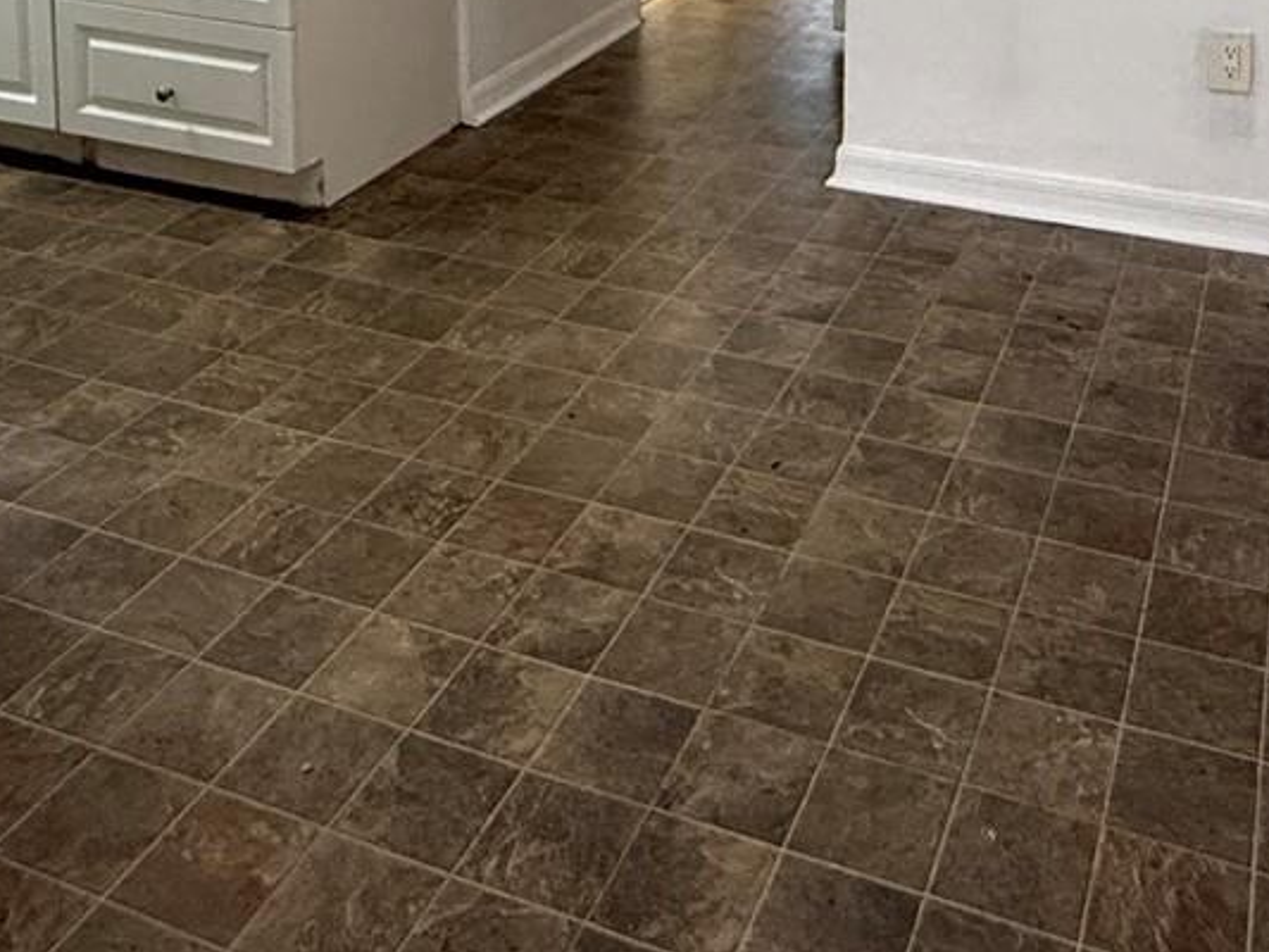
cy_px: -243
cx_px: 771
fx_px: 1540
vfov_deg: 28.9
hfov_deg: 44.5
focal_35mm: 42
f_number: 2.2
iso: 320
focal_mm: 2.22
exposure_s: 1/120
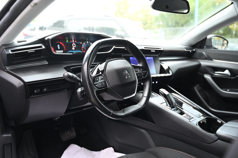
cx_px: 119
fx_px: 205
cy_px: 79
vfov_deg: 42.3
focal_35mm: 31
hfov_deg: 60.3
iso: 1250
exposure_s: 1/125
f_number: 4
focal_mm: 31
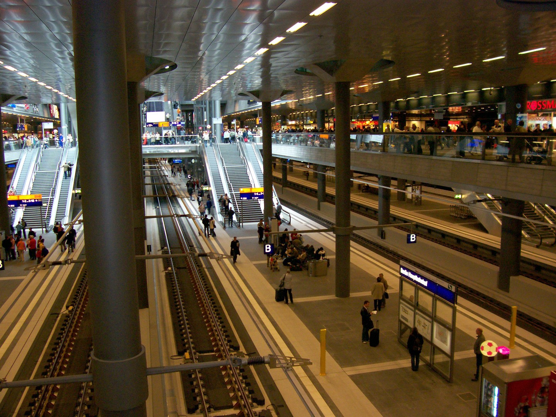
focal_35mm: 34
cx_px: 278
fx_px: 546
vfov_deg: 41.8
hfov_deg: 54.0
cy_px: 208
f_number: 2.7
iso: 160
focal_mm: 5.6
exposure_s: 1/64
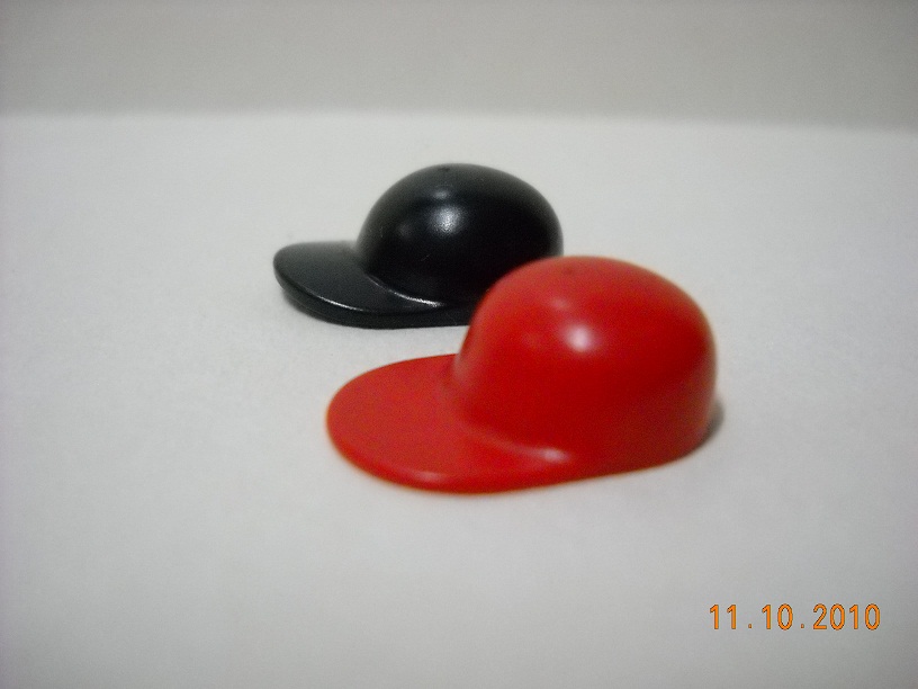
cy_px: 344
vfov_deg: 35.1
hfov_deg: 45.8
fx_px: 1087
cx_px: 459
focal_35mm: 41
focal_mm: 6.72
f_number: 3.1
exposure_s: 1/20
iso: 800
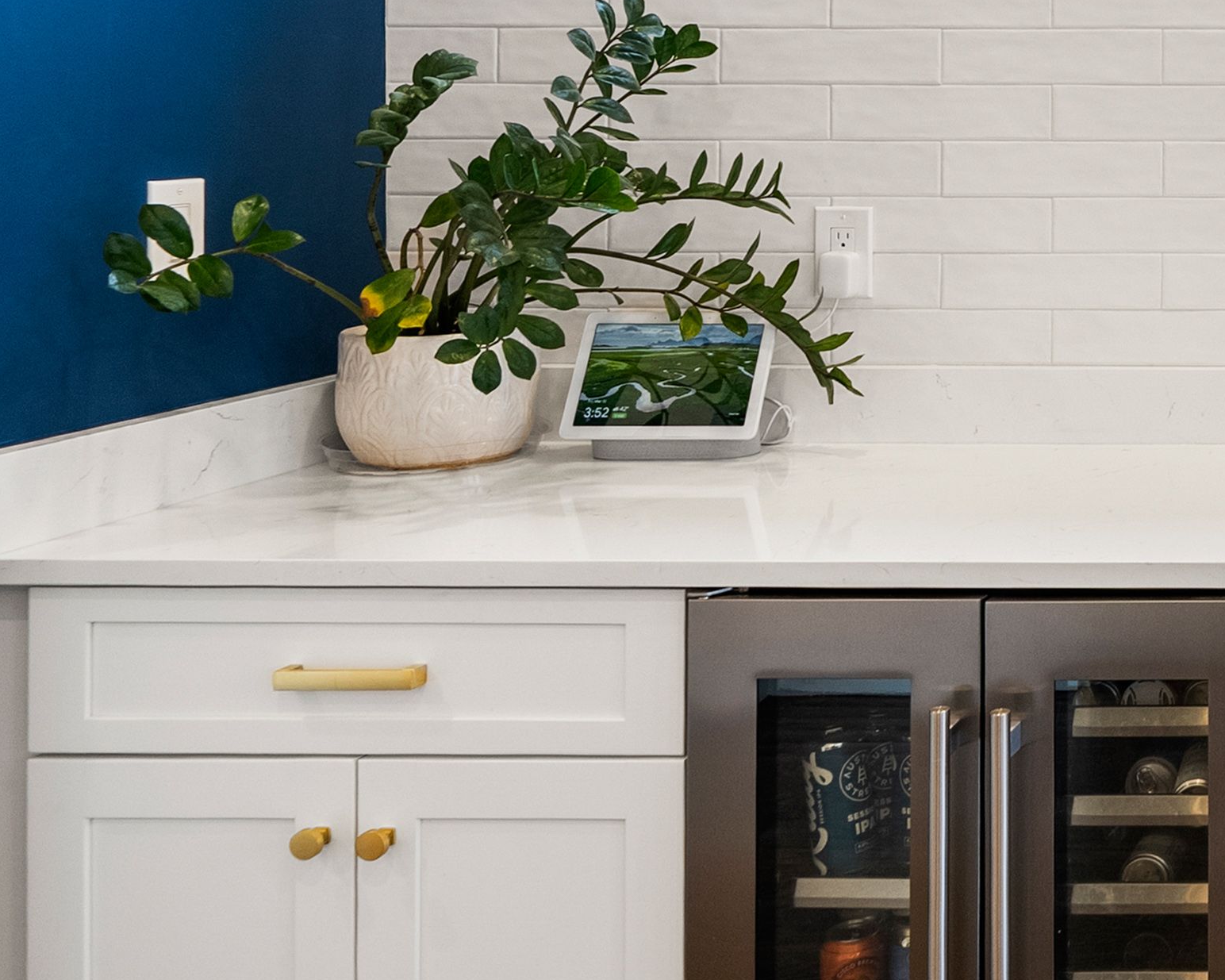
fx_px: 1776
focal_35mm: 49
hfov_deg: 29.9
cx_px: 1616
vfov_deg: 30.0
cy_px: 177
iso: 800
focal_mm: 19
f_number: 8
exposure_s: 1/13
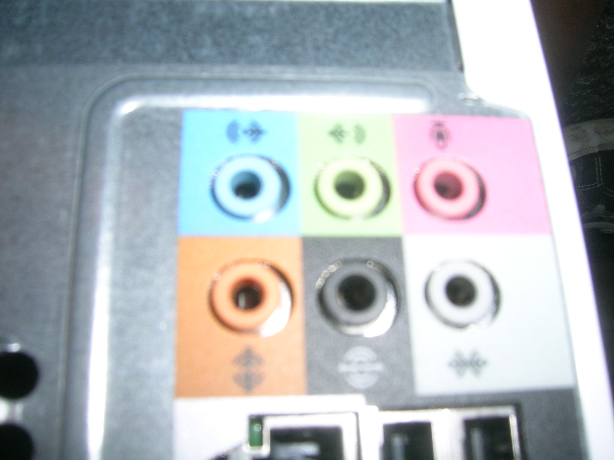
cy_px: 230
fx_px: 621
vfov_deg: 40.7
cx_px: 307
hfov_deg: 52.6
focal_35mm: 35
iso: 50
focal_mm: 5.4
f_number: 4.8
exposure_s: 1/60.1
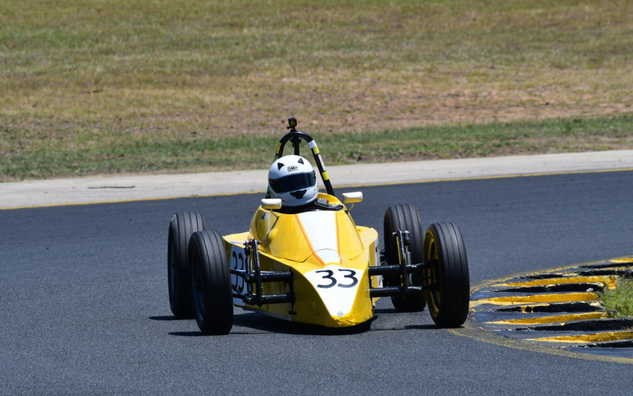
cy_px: 184
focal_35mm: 583
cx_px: 316
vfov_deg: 2.3
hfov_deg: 3.6
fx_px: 10057
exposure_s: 1/640
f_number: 11
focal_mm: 380
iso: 320
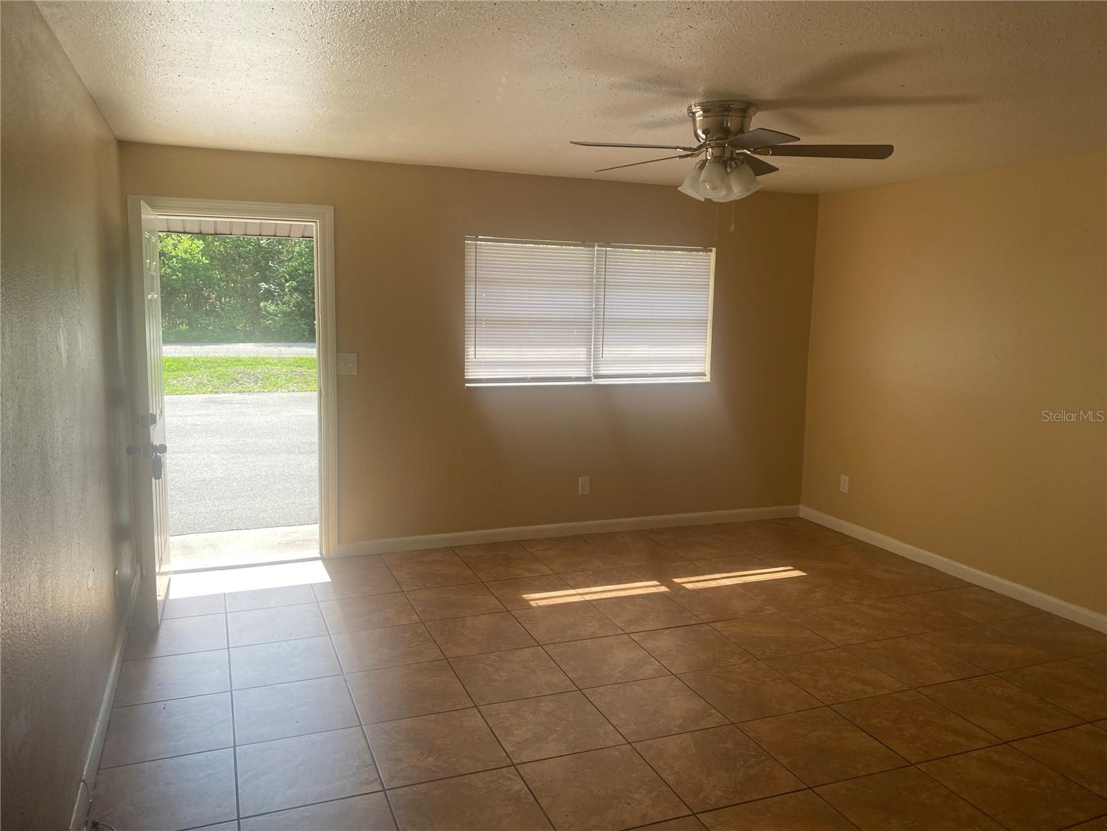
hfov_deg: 67.3
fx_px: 831
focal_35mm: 26
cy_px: 416
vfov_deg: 53.1
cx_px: 554
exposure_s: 1/211
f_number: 1.8
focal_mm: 4.25
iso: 32
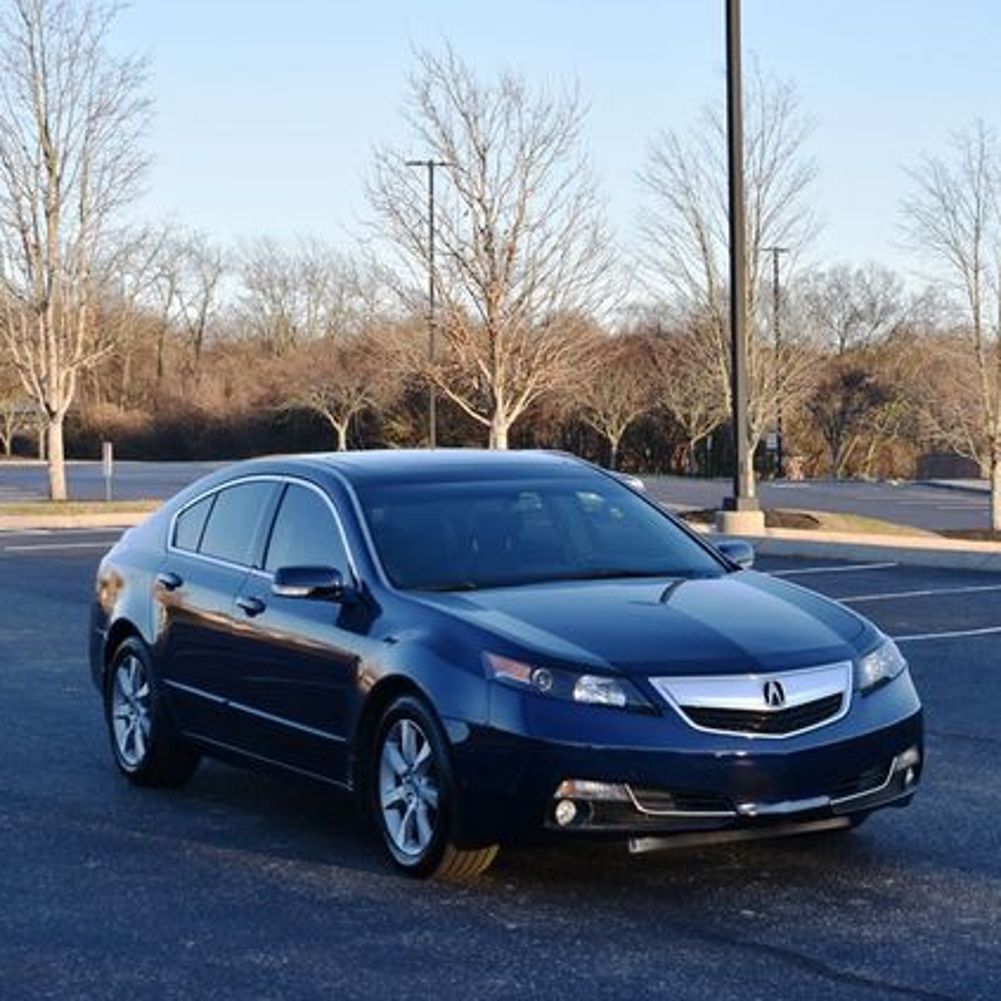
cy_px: 503
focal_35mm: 81
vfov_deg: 21.4
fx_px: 2650
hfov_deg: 21.4
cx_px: 592
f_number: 6.3
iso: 200
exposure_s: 1/250
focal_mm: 42
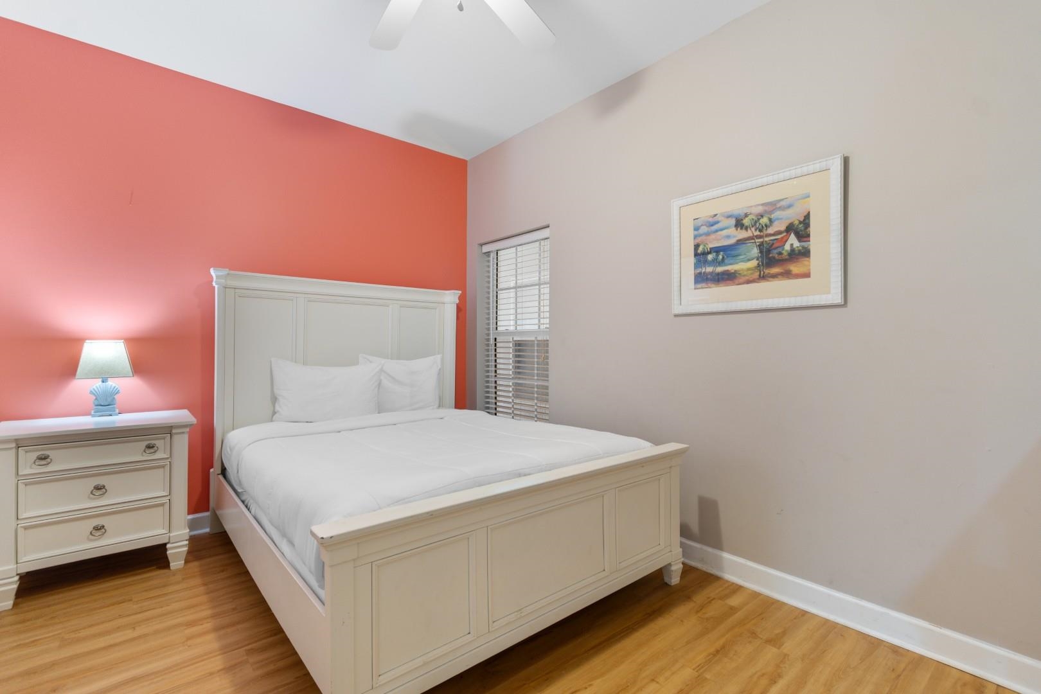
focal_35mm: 15
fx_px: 434
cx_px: 520
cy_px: 347
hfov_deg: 100.4
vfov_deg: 77.3
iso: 100
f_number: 4.5
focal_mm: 10
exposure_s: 1/4
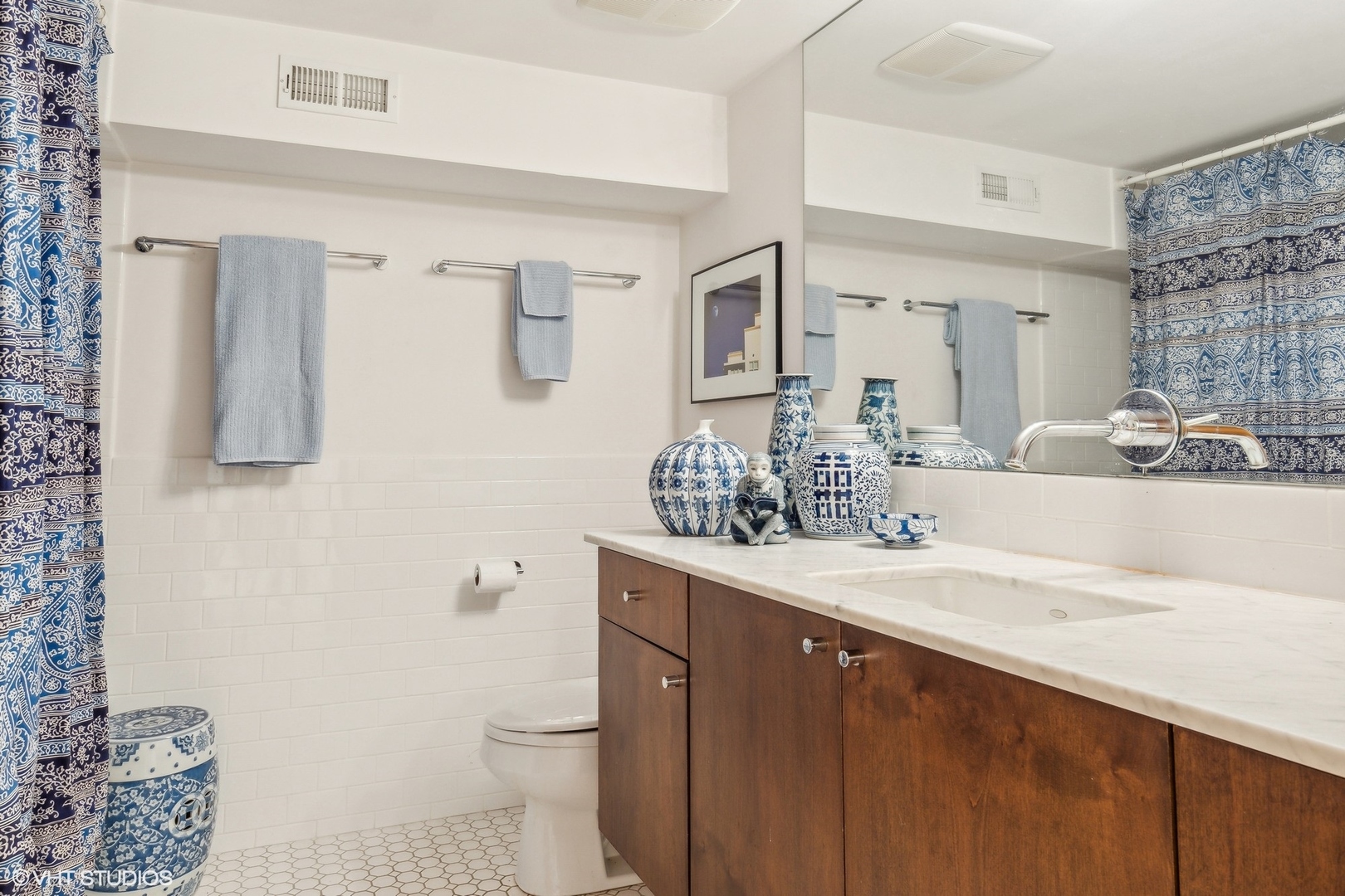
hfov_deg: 77.3
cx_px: 672
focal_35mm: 22
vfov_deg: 56.1
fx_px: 841
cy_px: 448
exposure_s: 1/1.25
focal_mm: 15
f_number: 9
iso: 200
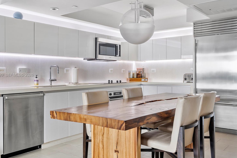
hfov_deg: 54.4
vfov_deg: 37.8
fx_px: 230
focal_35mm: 35
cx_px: 113
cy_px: 75
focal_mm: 32
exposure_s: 1/5
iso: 640
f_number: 8
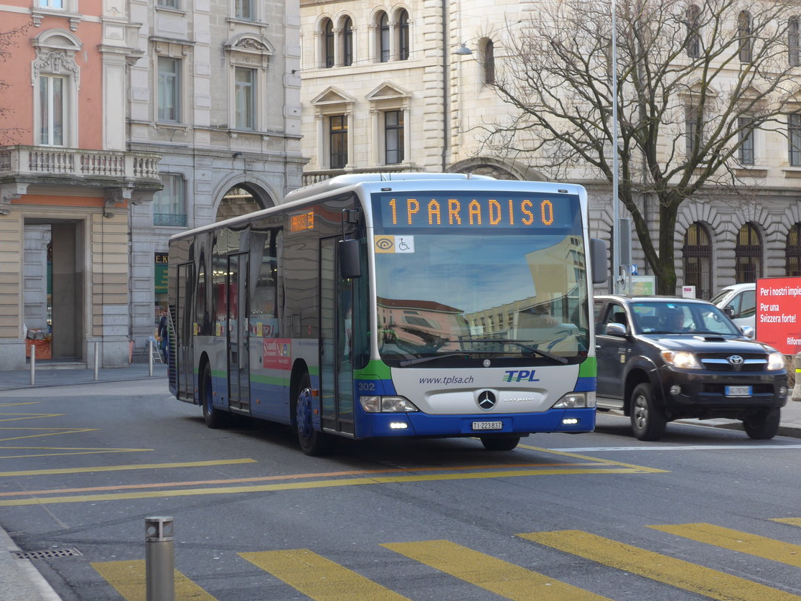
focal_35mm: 86
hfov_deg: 22.8
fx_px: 1990
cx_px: 400
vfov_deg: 17.2
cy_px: 281
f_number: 4.4
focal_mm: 16
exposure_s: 1/100
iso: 80
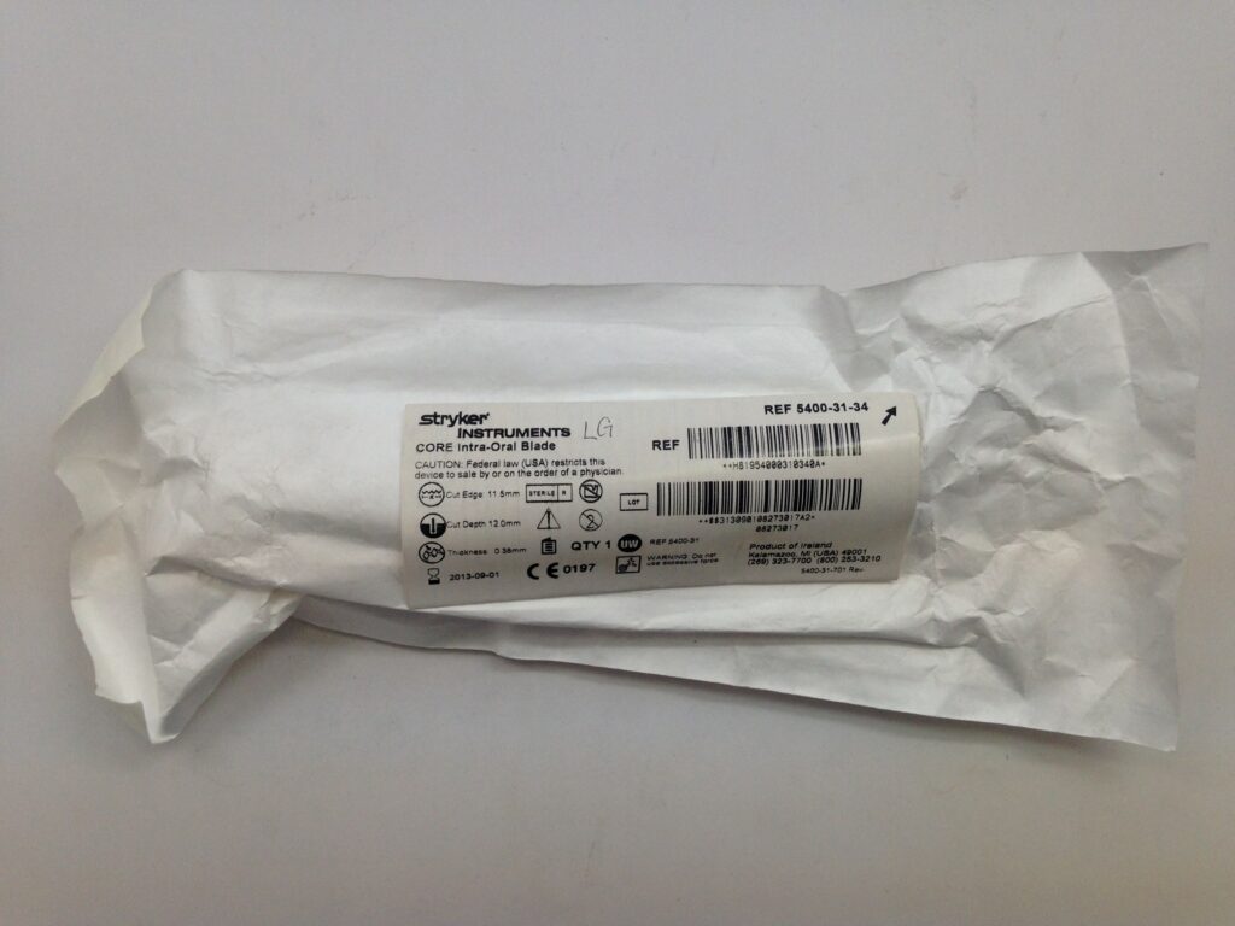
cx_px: 618
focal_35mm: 33
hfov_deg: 55.4
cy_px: 463
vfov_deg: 42.9
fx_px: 1177
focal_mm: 4.12
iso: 80
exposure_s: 1/120
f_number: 2.4
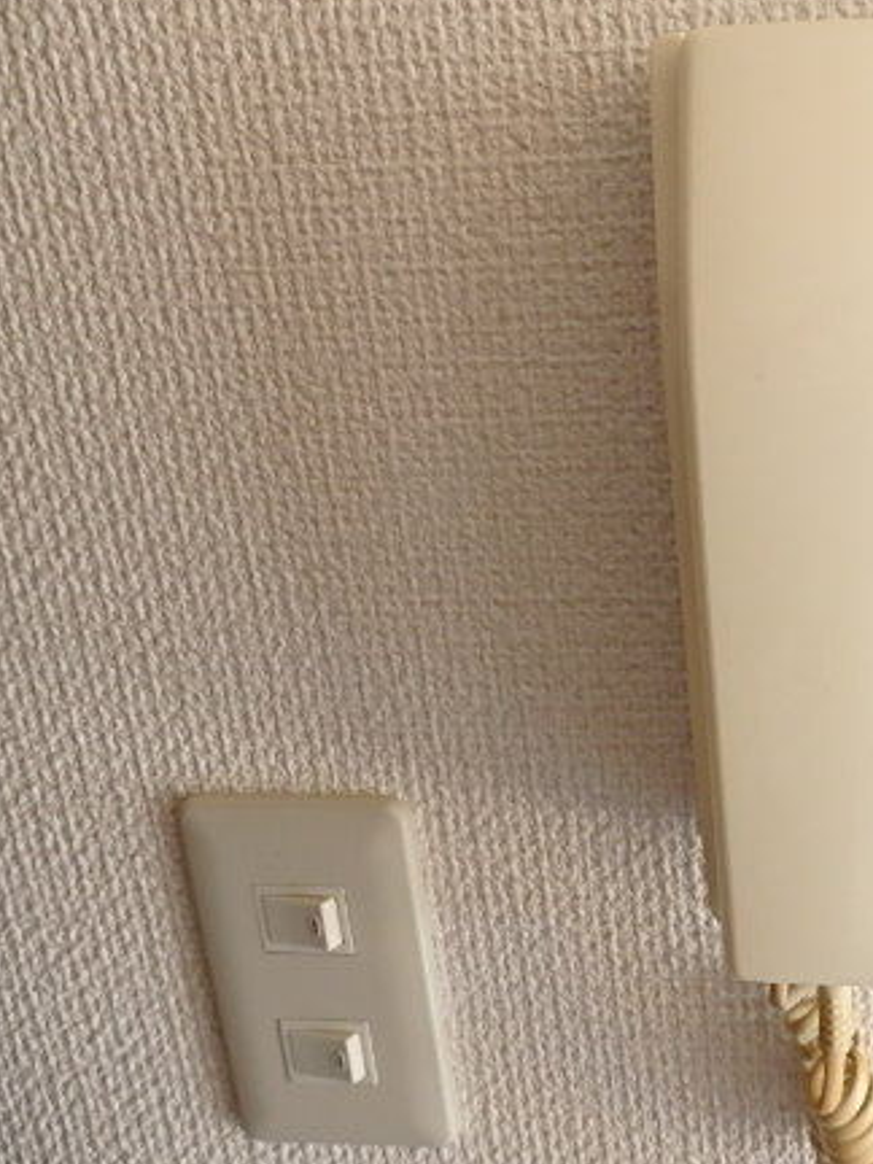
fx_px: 1244
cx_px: 841
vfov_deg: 50.1
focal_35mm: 37
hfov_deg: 35.5
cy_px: 606
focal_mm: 4.5
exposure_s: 1/30
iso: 400
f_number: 3
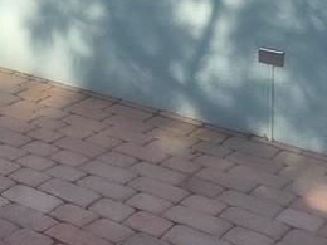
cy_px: -114
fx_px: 756
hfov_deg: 20.7
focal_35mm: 80
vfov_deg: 16.8
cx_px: -170
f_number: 2.2
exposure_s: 1/1238
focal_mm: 2.2
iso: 50
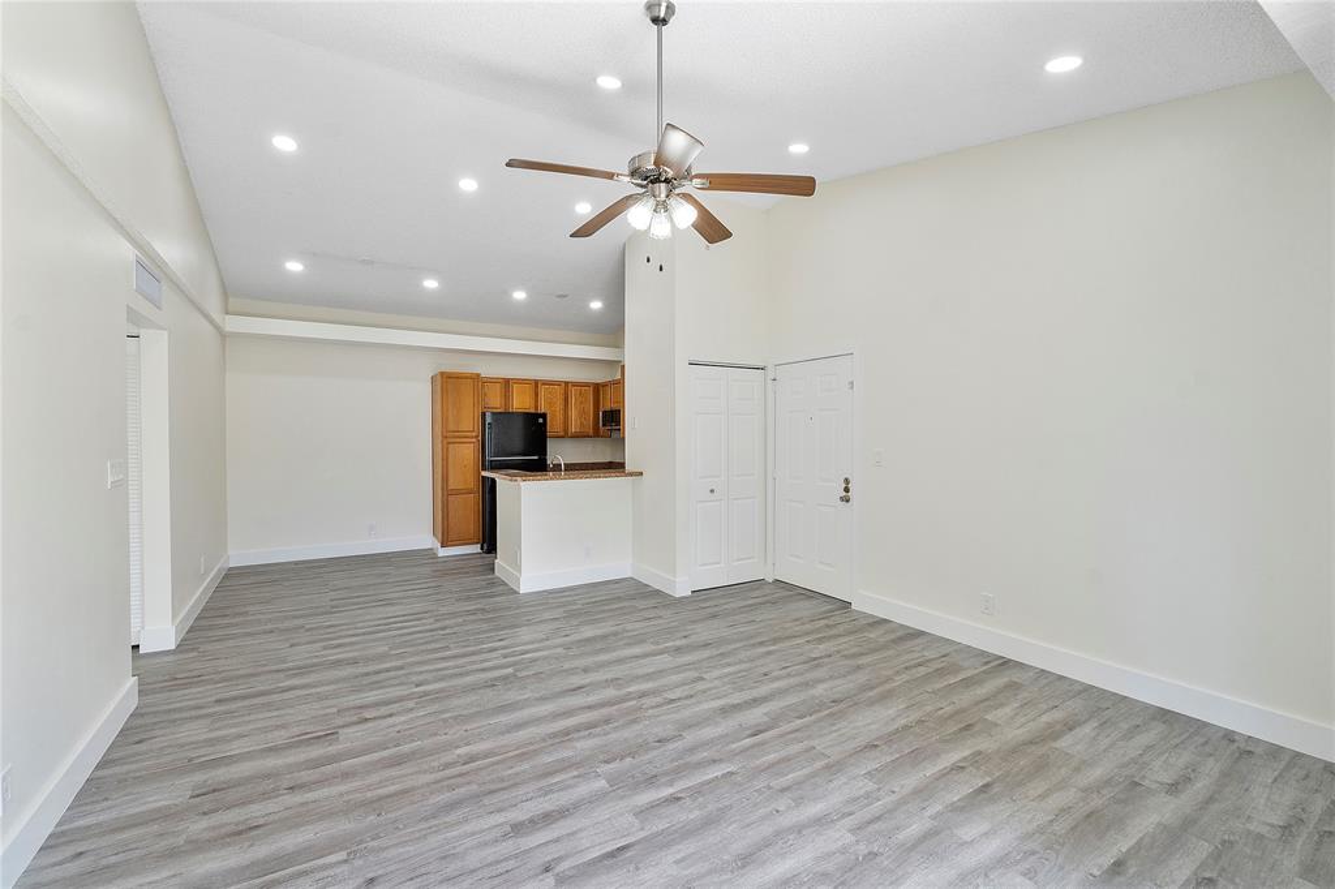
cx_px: 668
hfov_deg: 100.4
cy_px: 444
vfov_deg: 77.3
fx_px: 556
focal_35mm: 15
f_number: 11
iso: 160
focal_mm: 10
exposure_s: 1/20
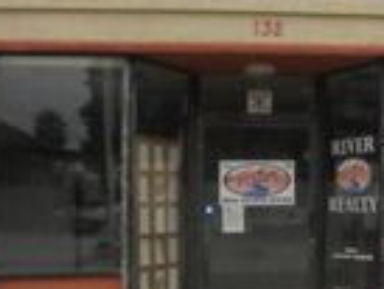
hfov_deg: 19.2
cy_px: 136
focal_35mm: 95
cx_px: 485
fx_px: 1055
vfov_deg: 15.6
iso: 250
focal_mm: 4.6
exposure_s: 1/400
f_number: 3.5
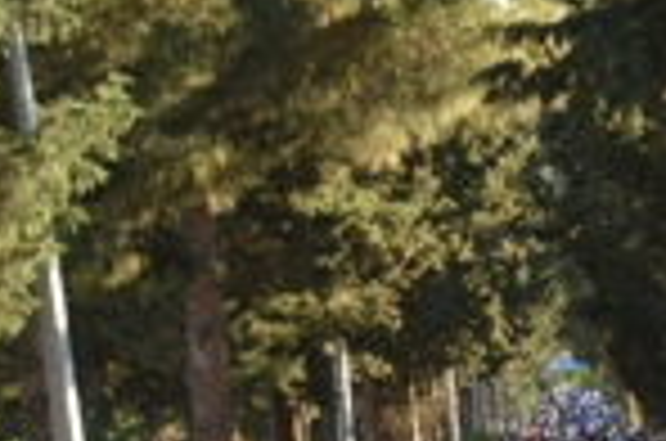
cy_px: 448
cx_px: 585
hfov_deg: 7.8
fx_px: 4873
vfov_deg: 5.2
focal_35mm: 264
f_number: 10
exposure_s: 1/400
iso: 1600
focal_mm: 52
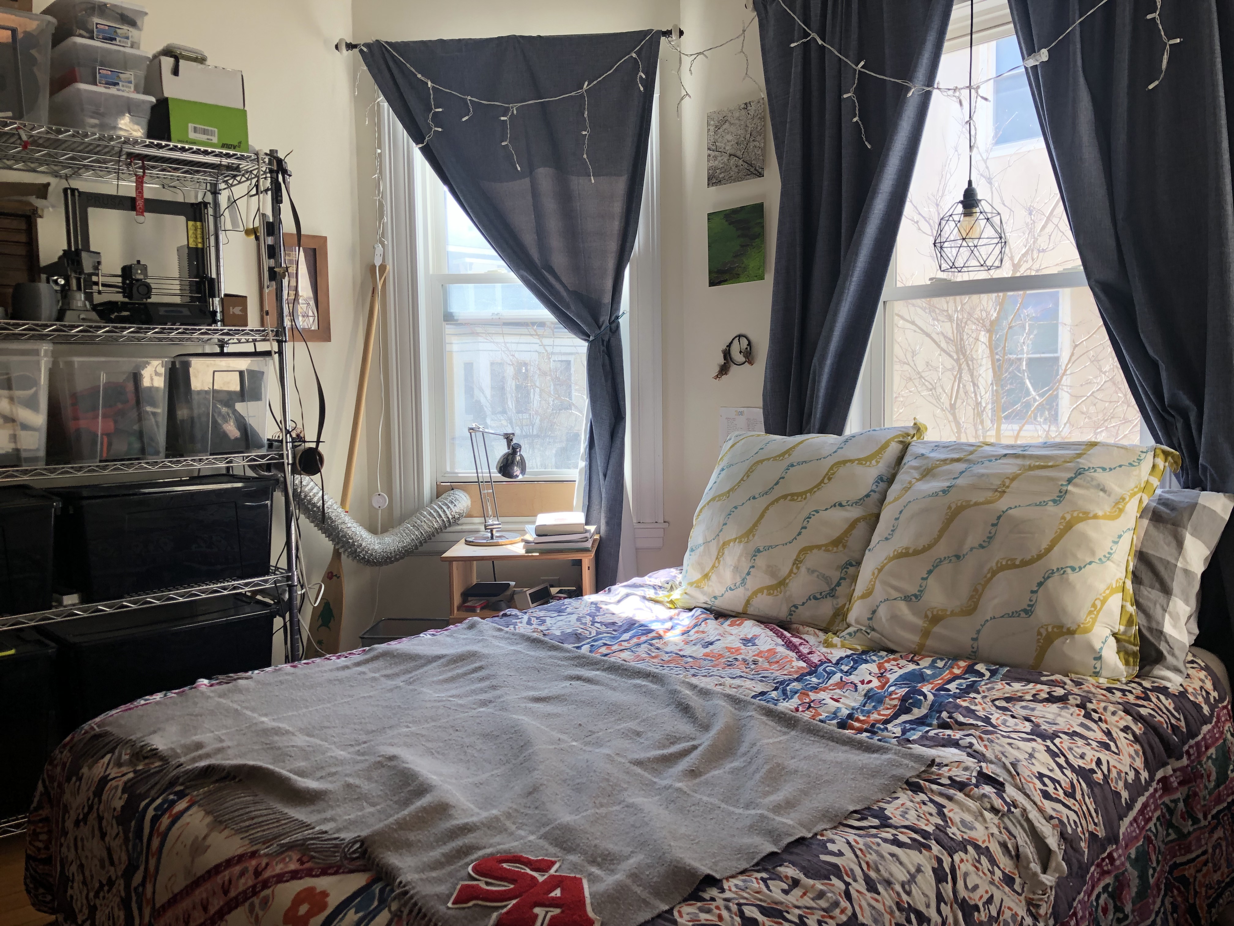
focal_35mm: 28
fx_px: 998
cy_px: 463
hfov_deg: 63.4
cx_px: 617
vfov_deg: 49.7
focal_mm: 4
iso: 32
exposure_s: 1/120
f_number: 1.8
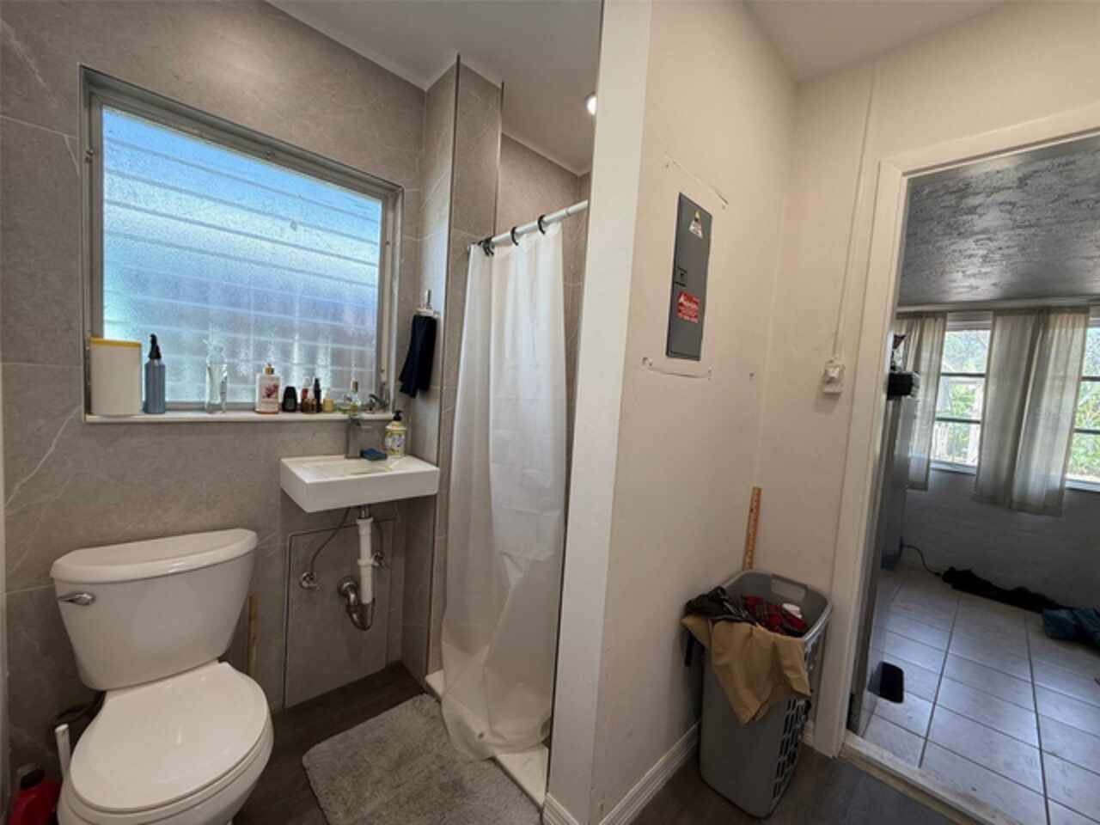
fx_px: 445
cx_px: 550
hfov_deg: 102.1
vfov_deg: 85.7
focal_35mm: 14
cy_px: 412
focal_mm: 2.22
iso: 100
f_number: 2.2
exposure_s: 1/120
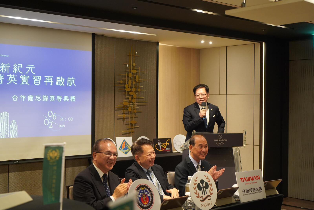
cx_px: 157
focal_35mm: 55
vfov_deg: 24.6
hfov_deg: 36.2
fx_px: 480
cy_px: 105
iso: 2500
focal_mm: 55
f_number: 4
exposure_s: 1/160
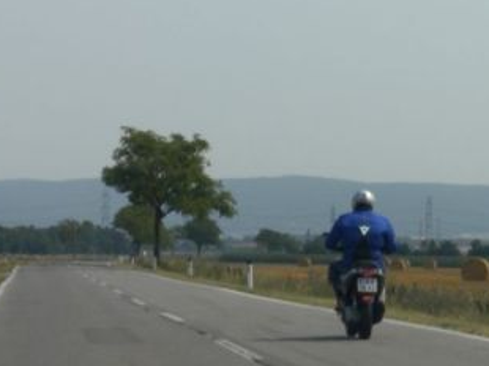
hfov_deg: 8.9
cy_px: 344
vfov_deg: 6.7
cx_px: 427
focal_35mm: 221
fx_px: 3120
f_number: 7.6
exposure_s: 1/320
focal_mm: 18.9
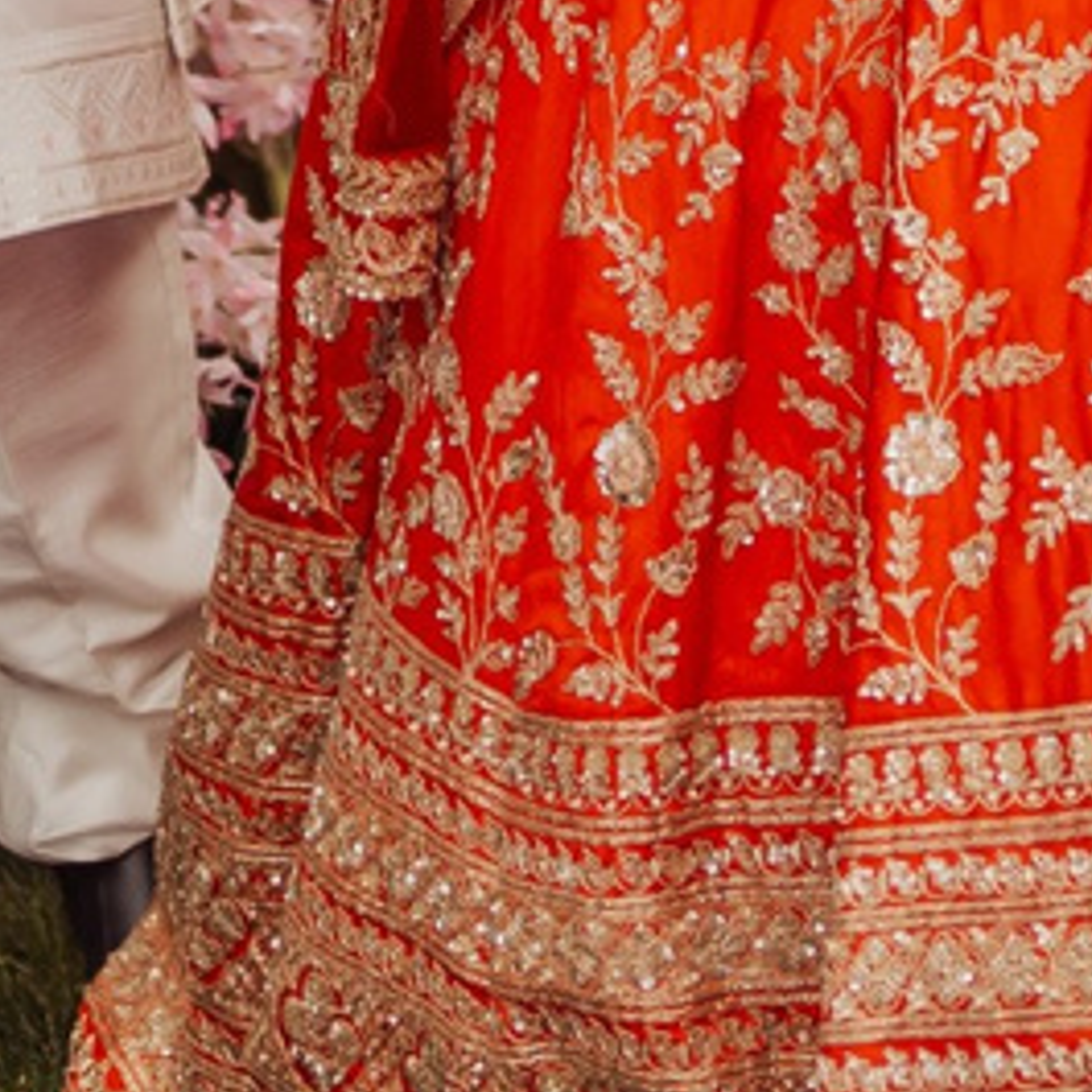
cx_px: 944
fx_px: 14669
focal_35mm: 411
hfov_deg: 4.3
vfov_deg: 4.1
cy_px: -2029
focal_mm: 50
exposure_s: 1/5000
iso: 100
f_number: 1.2
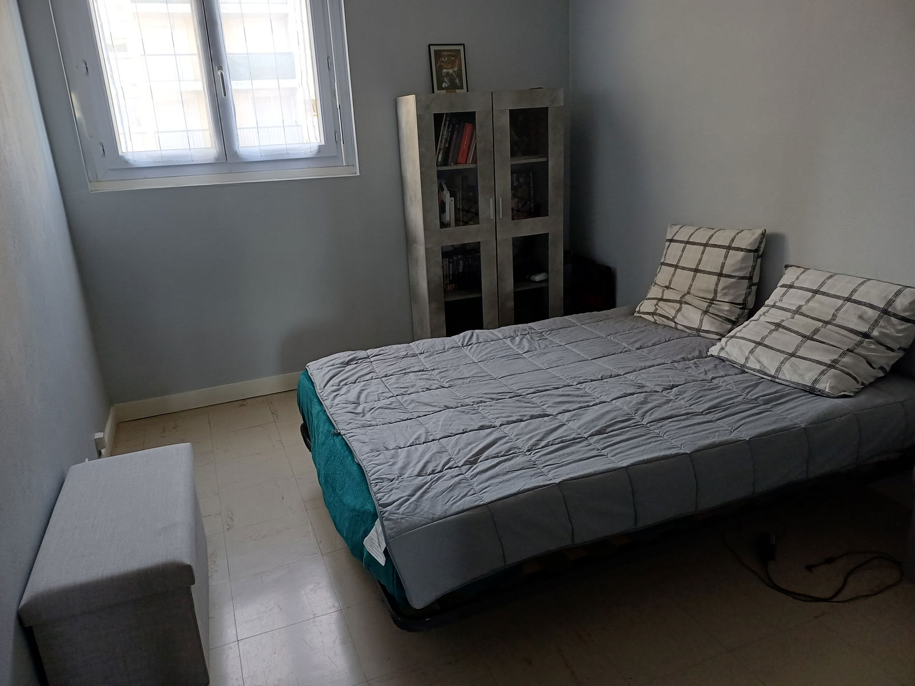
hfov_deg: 69.4
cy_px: 343
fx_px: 661
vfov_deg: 54.9
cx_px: 458
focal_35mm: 25
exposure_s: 1/50
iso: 200
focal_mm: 4.65
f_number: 1.8
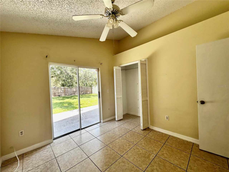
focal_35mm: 14
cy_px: 86
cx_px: 114
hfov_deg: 102.1
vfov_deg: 85.7
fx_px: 93
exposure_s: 1/168
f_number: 2.2
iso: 40
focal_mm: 2.22
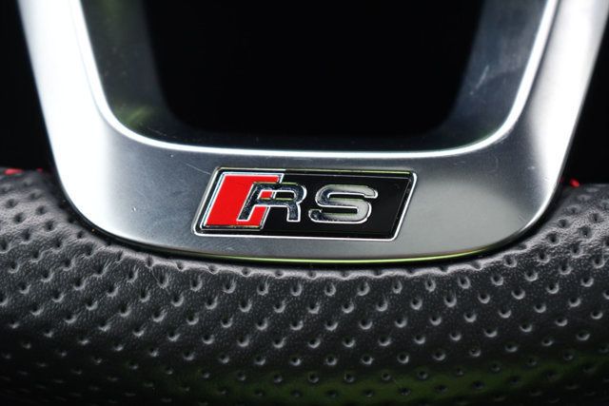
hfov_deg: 24.8
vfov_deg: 16.7
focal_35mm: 82
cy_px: 203
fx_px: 1387
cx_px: 304
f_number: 5.6
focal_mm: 55
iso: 800
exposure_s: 1/160
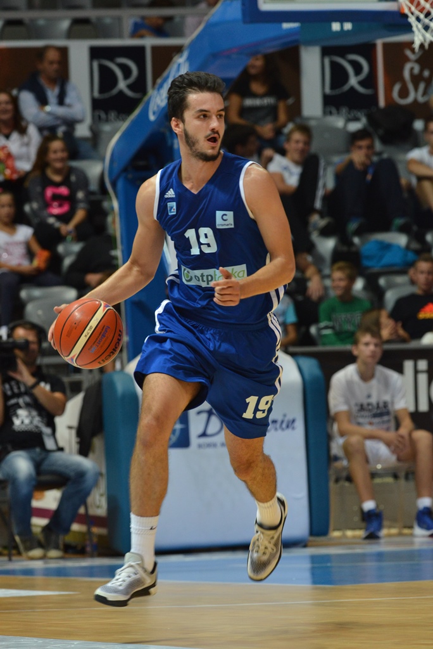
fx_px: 5405
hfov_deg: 4.6
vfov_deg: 6.9
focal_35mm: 300
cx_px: 216
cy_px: 324
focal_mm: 300
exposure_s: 1/320
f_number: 8
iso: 2500
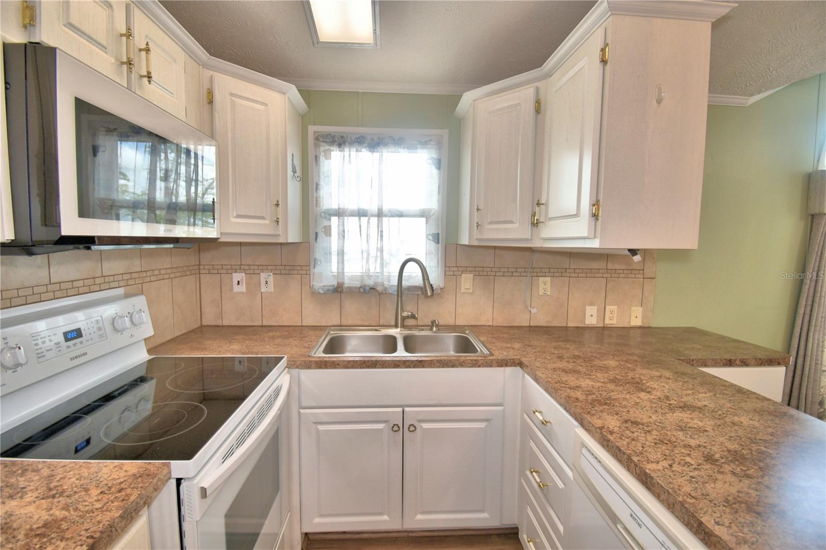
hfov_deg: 100.4
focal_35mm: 15
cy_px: 275
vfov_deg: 77.3
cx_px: 413
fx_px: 344
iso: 200
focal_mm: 10
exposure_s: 1/60
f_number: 4.5
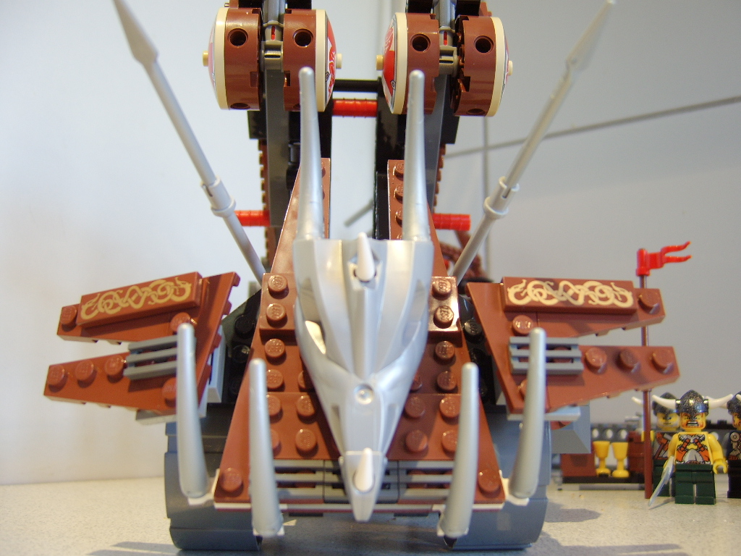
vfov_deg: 45.4
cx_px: 370
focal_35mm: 31
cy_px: 278
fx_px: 664
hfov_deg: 58.4
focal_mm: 8.13
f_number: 2.7
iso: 100
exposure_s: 1/14
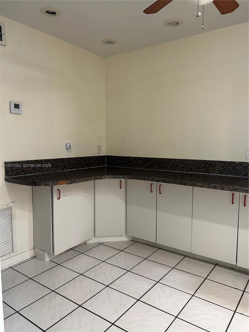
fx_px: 249
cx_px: 124
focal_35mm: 26
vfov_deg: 67.3
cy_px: 166
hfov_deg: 53.1
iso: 125
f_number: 1.5
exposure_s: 1/60
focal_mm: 5.7
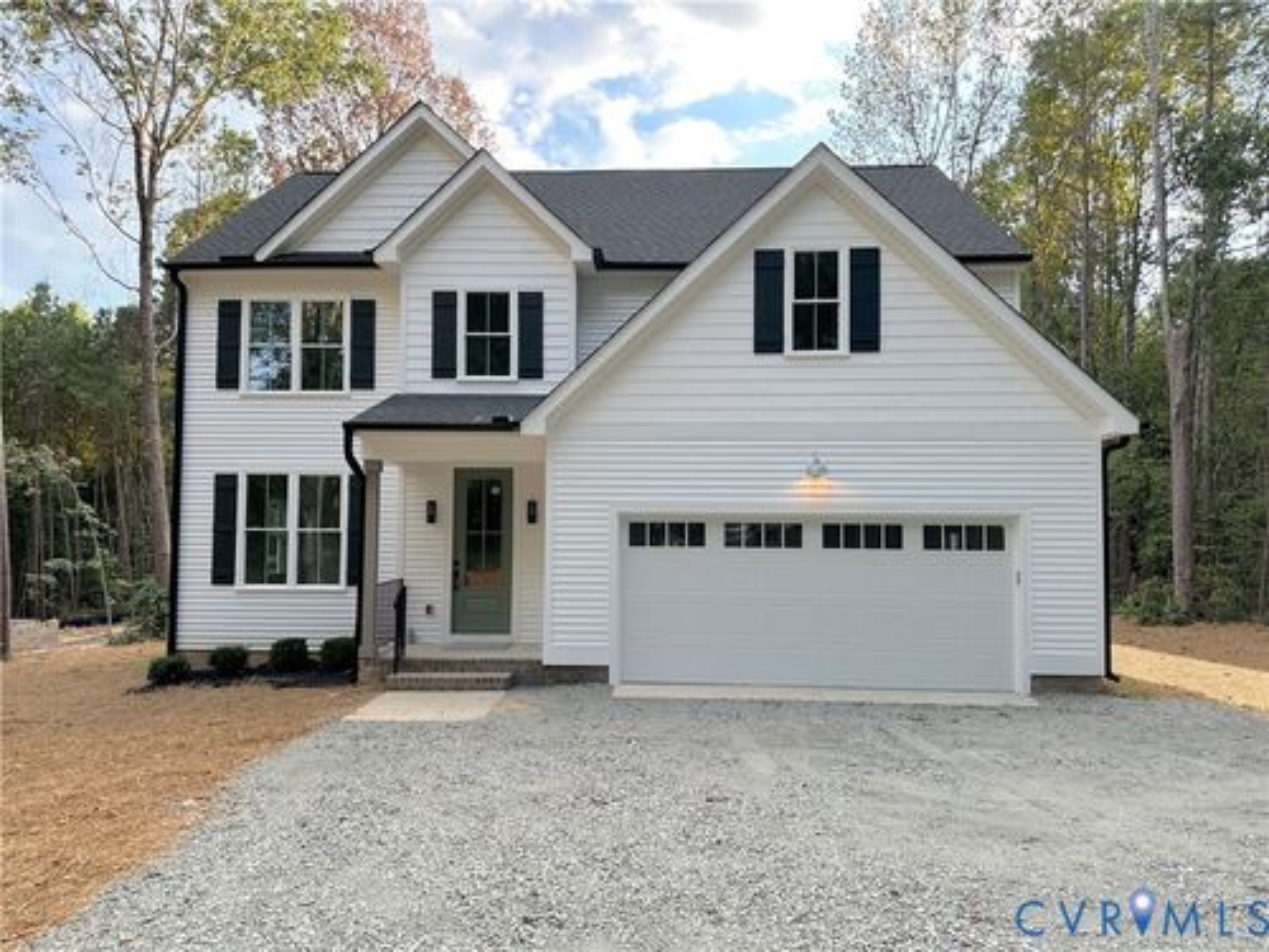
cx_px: 634
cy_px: 476
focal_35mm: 24
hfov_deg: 71.6
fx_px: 880
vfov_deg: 56.8
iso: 80
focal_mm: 6.86
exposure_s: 1/467
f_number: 1.78
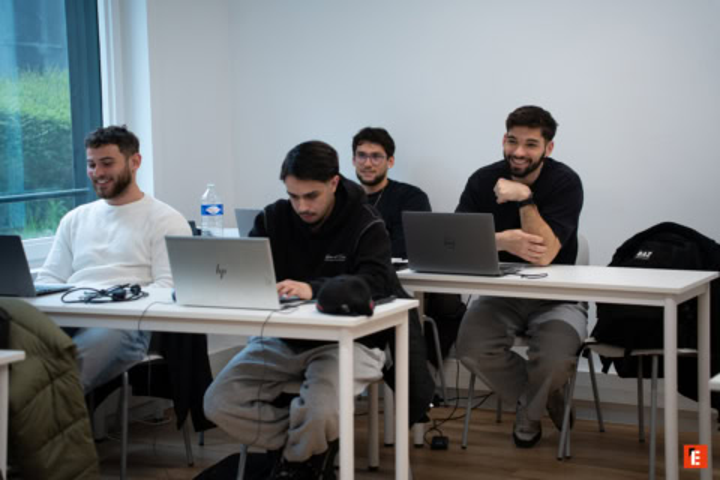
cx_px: 360
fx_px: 1500
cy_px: 240
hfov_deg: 27.0
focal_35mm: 75
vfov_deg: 18.2
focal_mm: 75
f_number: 2.8
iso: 320
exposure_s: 1/125
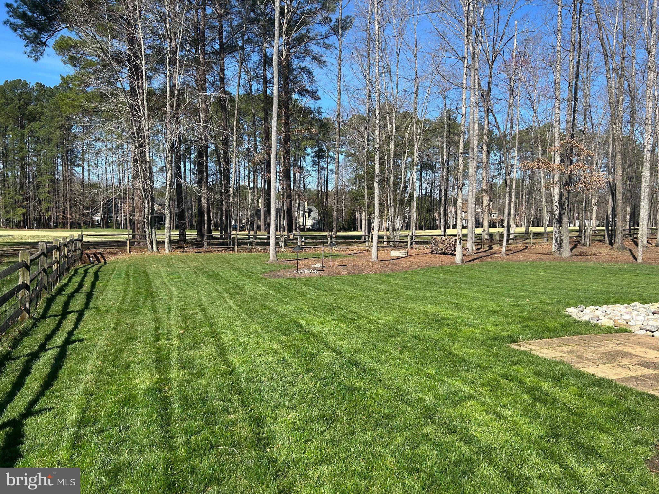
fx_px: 495
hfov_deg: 67.3
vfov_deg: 53.1
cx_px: 330
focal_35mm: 26
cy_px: 247
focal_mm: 5.7
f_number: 1.5
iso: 50
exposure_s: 1/2762
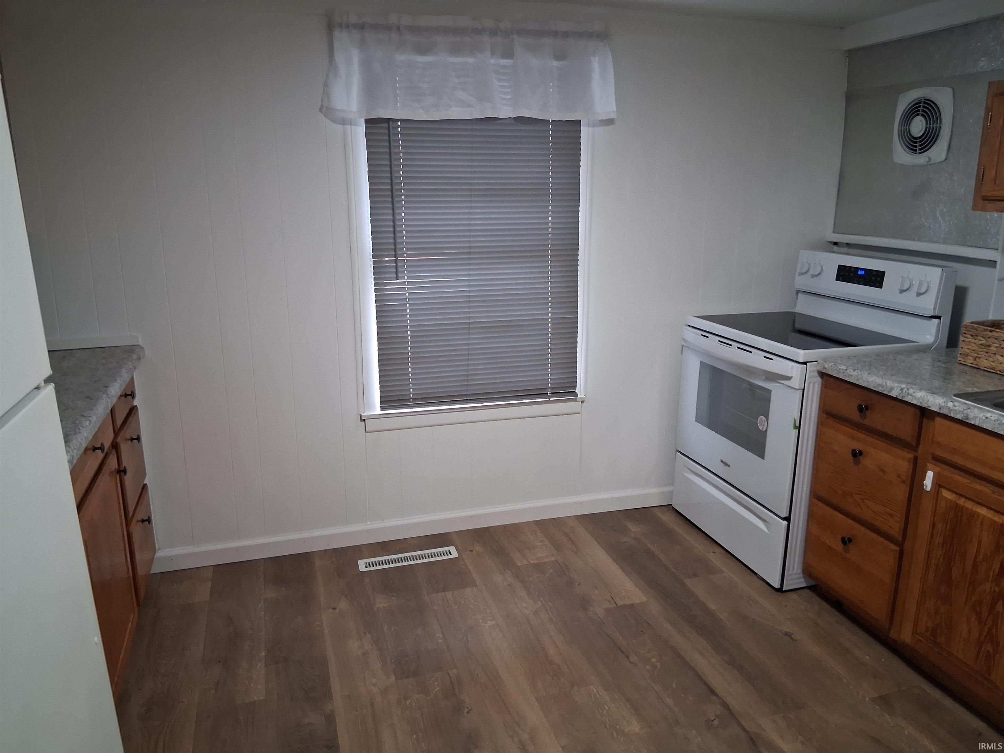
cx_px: 502
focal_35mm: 26
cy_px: 376
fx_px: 754
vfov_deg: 53.1
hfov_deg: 67.3
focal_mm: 3.98
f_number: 1.8
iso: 400
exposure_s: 1/60
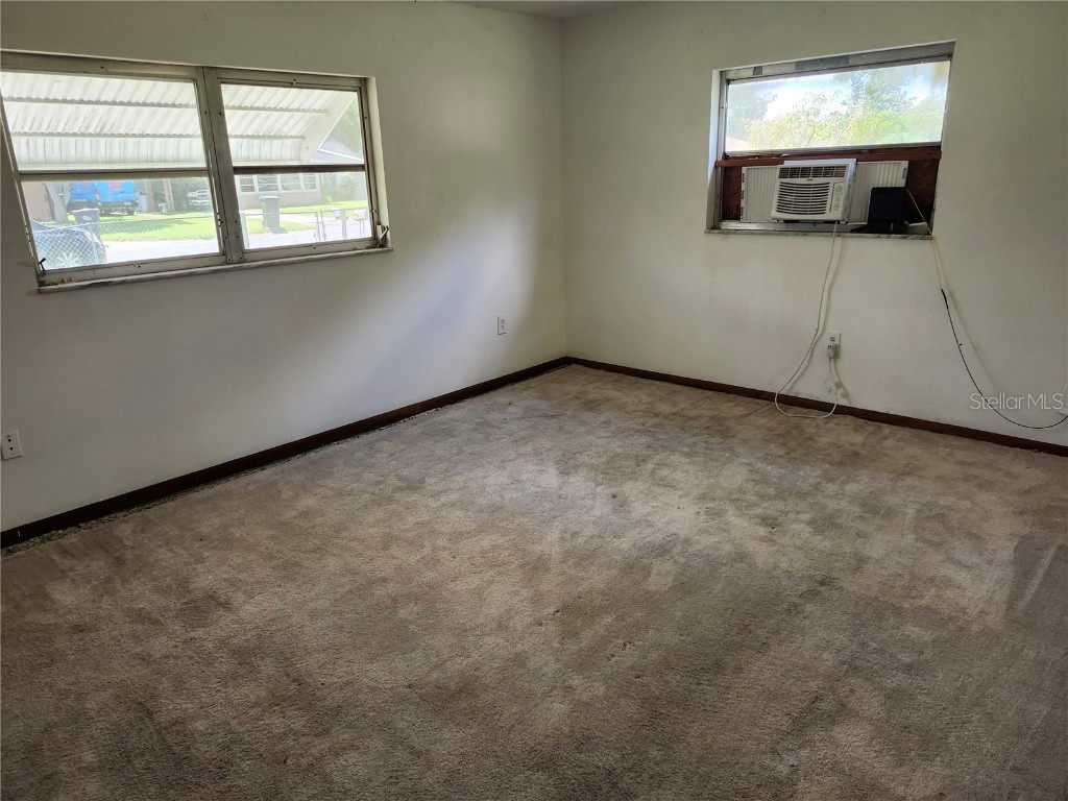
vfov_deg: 58.9
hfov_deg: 73.9
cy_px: 400
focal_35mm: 23
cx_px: 534
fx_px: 710
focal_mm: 5.54
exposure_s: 1/180
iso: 200
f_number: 1.8
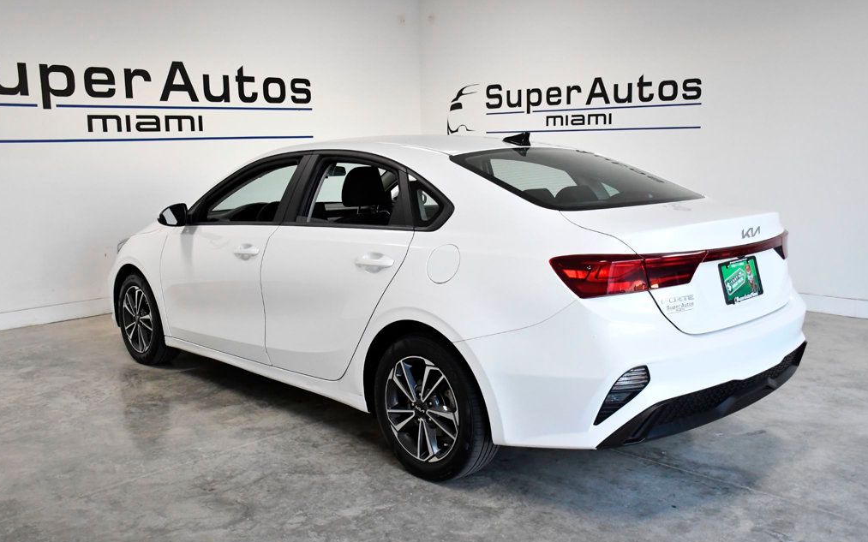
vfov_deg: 37.3
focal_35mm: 34
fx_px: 804
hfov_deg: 56.7
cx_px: 433
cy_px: 264
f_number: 4.5
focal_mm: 22
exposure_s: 1/1600
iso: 2500
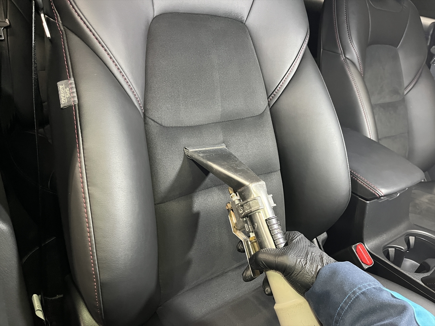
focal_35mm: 26
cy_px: 163
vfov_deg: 53.1
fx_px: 327
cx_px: 218
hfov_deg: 67.3
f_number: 1.6
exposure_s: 1/40
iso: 500
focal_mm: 5.1
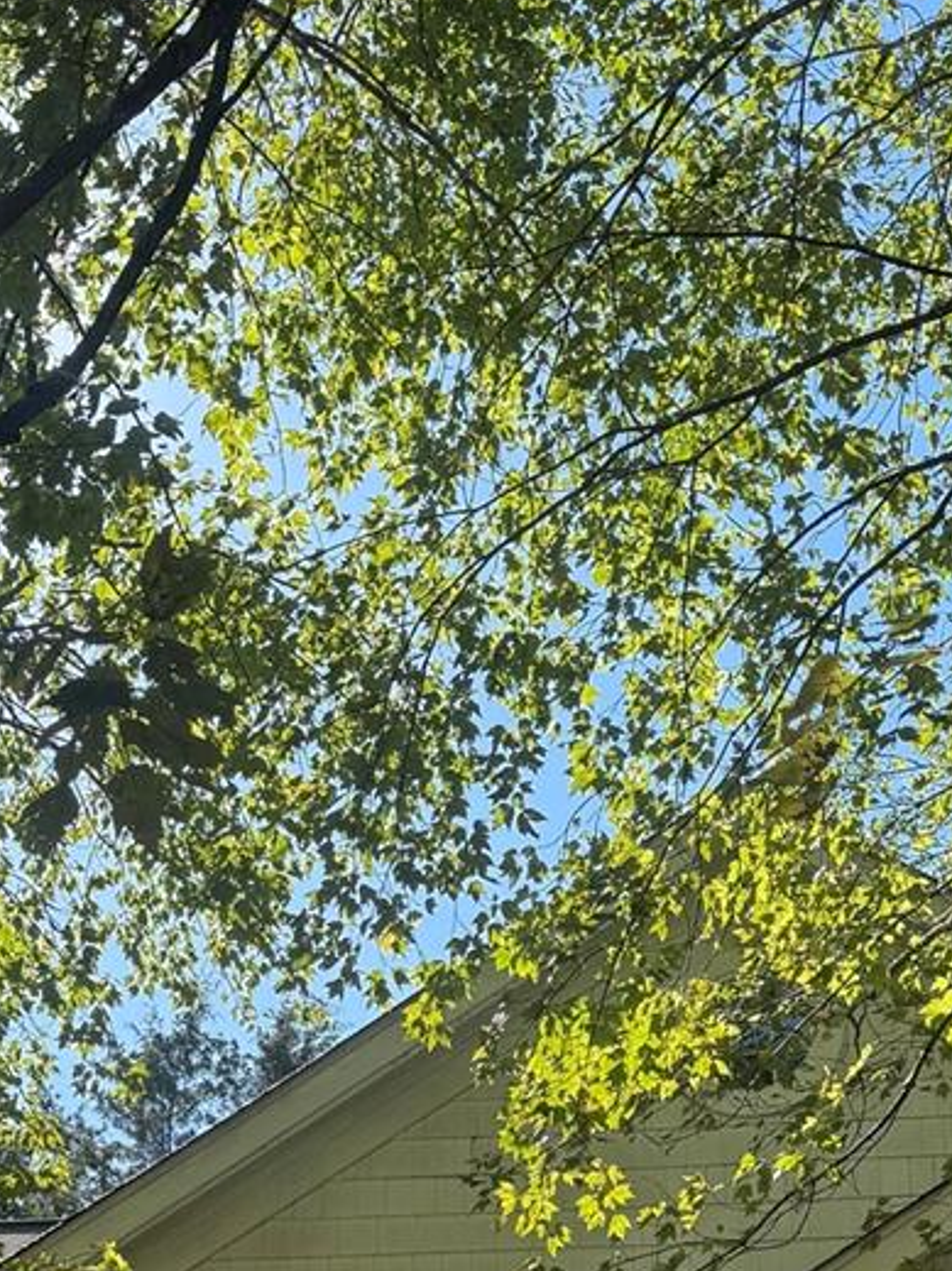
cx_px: 450
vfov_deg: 25.4
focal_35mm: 71
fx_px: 2605
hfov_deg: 20.7
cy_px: 1411
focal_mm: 6.76
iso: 80
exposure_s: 1/1059
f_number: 1.78
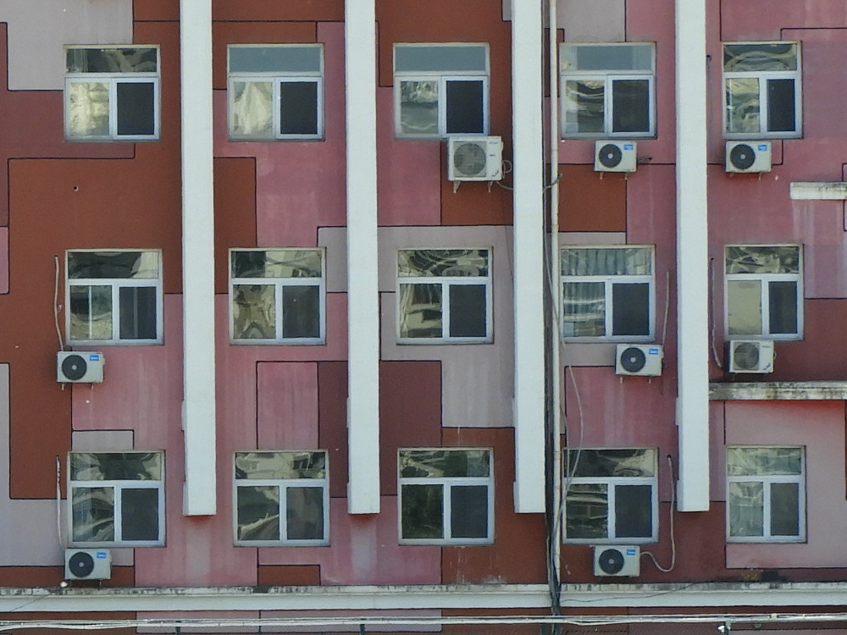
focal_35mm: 408
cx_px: 9
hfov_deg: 4.8
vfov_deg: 3.6
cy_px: 545
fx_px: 9983
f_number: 5
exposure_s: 1/320
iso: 100
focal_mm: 22.4
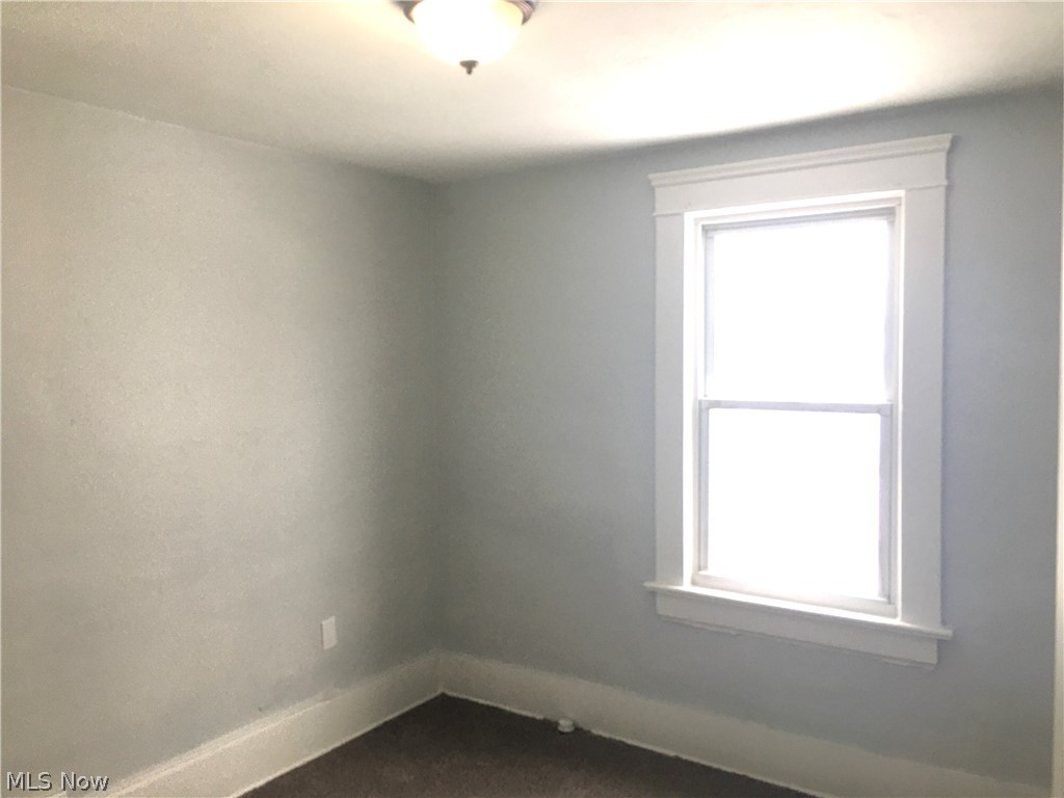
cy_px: 399
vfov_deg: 48.2
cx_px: 532
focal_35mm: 29
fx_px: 891
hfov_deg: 61.7
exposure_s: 1/40
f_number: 2.2
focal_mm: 4.15
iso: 25
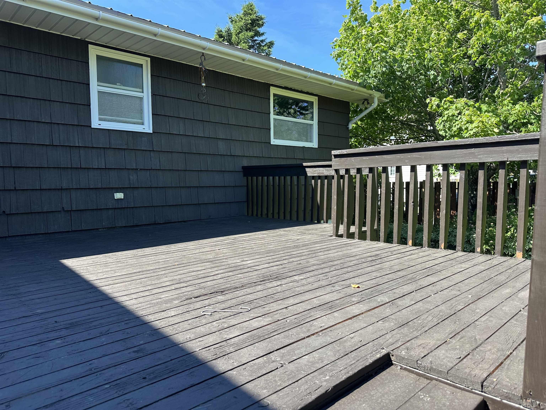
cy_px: 205
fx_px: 379
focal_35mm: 24
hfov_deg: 71.6
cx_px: 273
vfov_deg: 56.8
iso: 80
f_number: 1.78
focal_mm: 6.86
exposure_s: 1/694
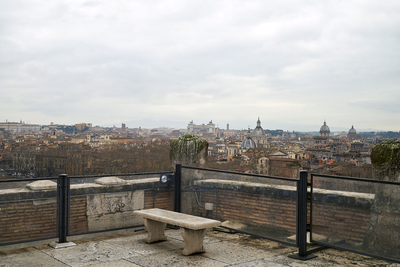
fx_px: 389
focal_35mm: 35
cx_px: 200
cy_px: 134
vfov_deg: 37.9
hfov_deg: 54.4
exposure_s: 1/40
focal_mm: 35
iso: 320
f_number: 11
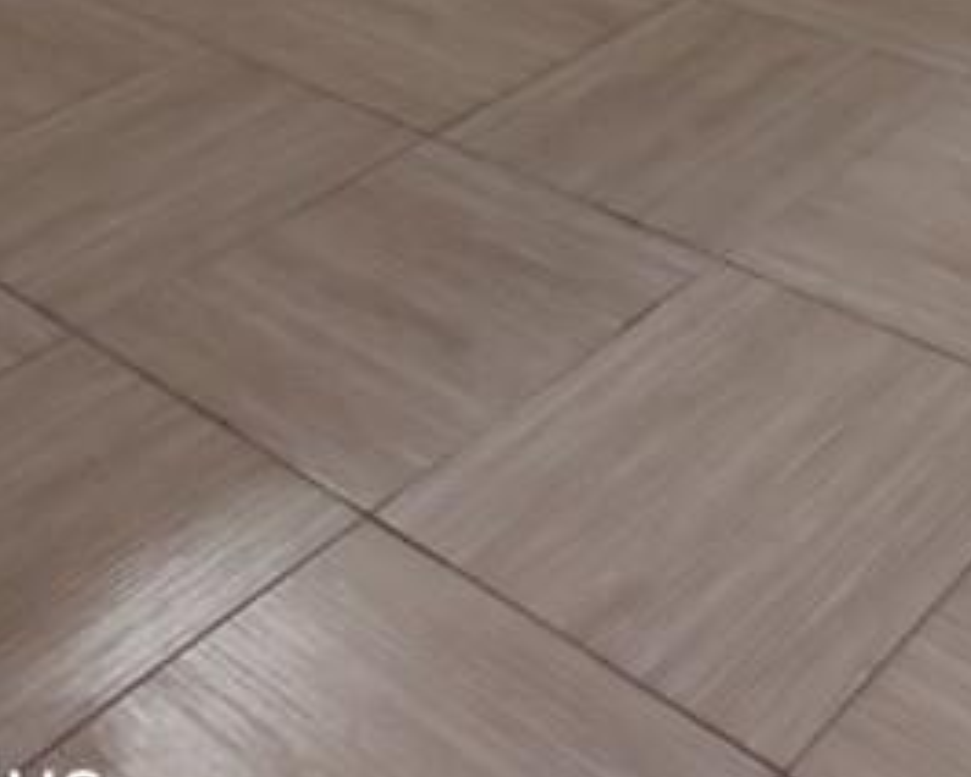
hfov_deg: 36.4
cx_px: 813
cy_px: -425
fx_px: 1408
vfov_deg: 23.7
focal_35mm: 49
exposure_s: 1/33
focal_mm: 2.25
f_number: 2.2
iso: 400
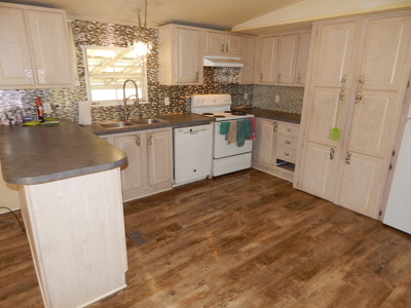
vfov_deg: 58.9
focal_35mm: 23
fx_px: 273
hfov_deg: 73.9
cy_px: 154
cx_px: 206
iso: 200
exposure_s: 1/30
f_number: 3
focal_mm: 4
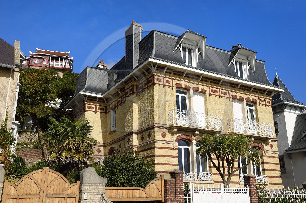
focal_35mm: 38
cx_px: 153
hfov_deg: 50.7
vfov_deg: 35.0
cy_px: 102
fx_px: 323
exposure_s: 1/640
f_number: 9
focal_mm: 38
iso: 200
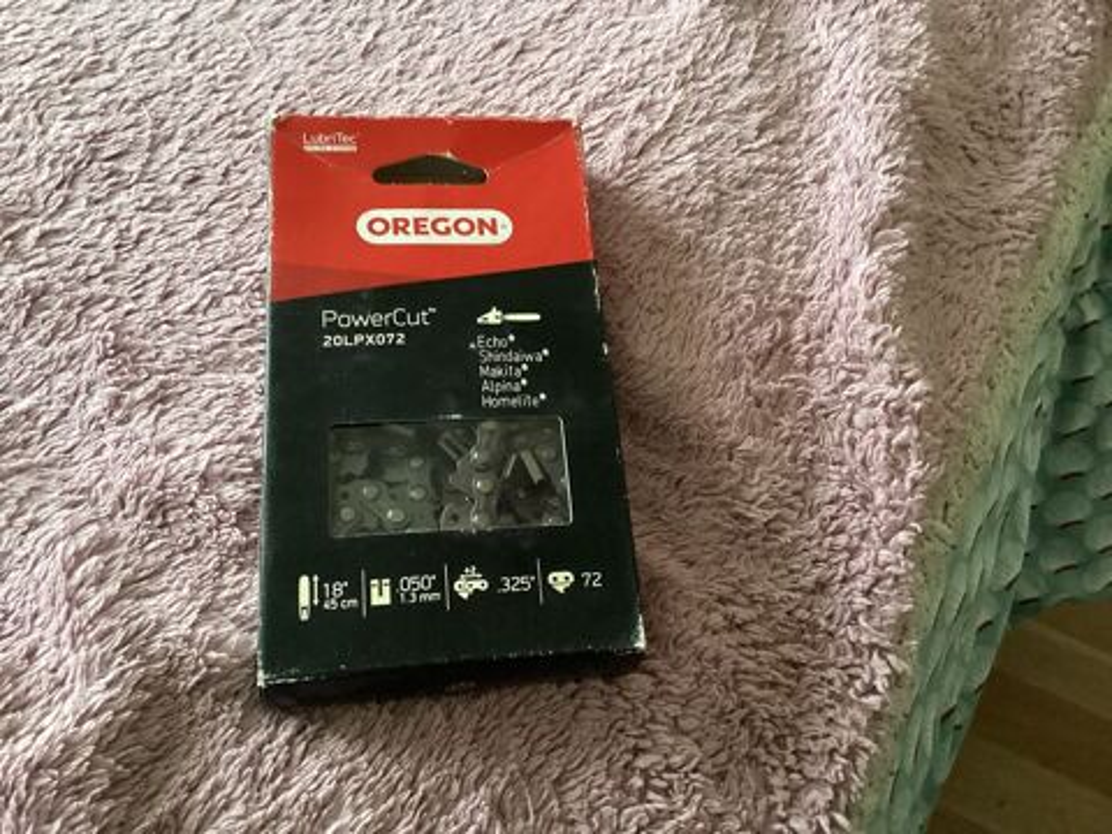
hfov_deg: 58.4
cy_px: 417
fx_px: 996
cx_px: 556
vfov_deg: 45.4
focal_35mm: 31
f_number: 2.4
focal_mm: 3.3
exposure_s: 1/30
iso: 800
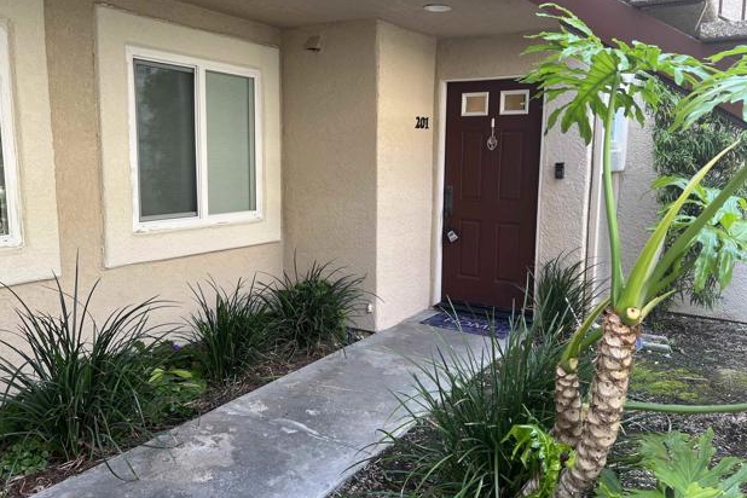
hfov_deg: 65.5
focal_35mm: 28
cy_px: 228
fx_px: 581
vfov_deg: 46.4
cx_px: 384
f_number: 1.5
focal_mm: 5.7
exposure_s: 1/127
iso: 32
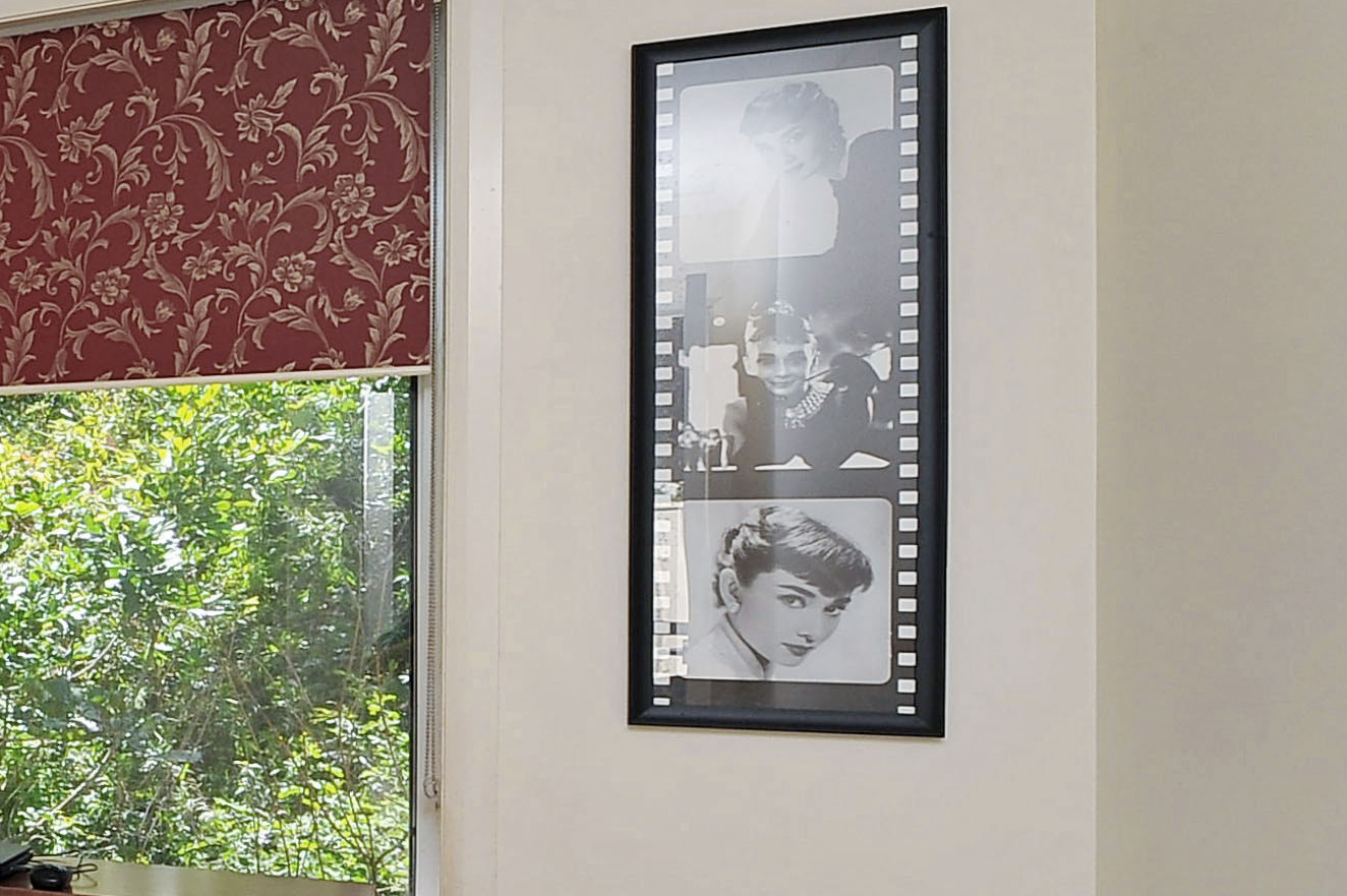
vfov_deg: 29.7
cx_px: -731
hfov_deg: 27.5
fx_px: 1683
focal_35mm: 45
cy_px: 562
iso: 400
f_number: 11
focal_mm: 14
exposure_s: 1/60
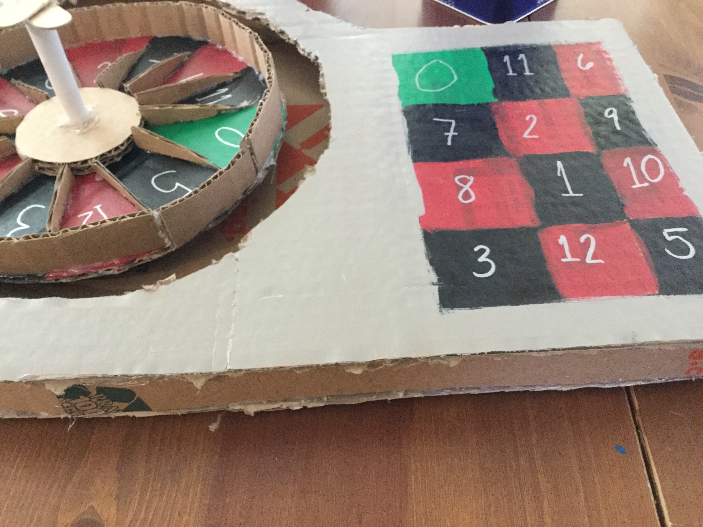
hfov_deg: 58.4
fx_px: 630
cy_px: 264
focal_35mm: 31
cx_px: 352
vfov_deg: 45.4
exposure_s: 1/15
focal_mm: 3.3
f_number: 2.4
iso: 320
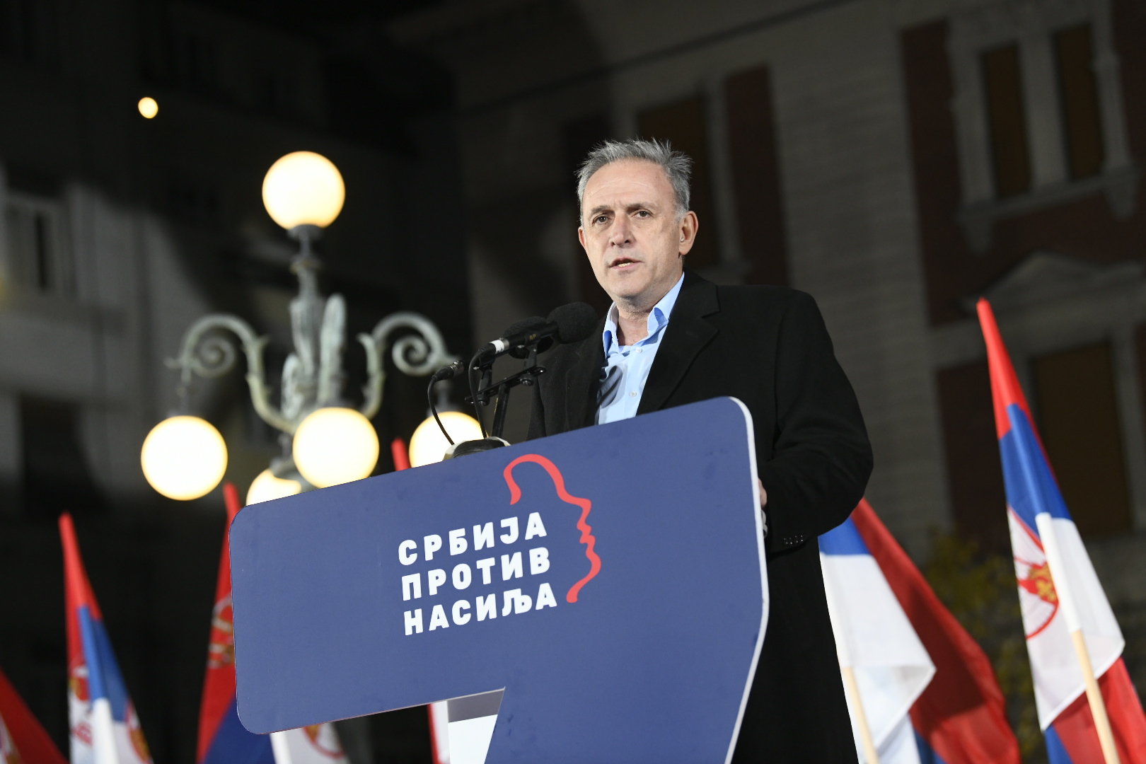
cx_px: 573
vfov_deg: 12.5
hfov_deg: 18.6
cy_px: 382
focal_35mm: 110
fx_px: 3501
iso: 2000
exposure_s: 1/500
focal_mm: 110
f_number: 4
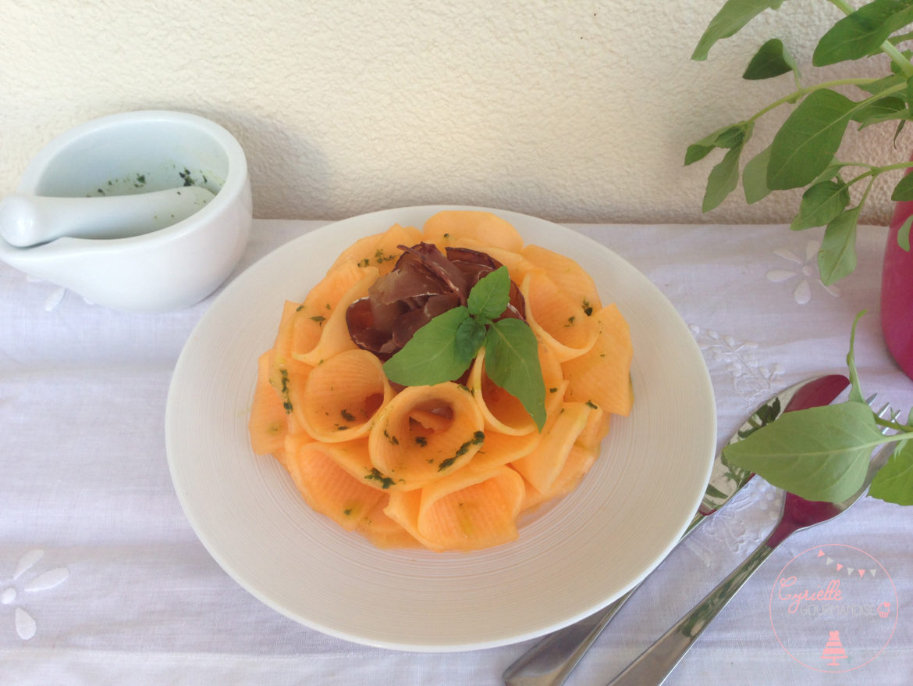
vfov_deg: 43.0
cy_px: 343
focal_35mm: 33
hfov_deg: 55.3
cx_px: 456
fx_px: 871
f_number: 2.4
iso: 50
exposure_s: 1/120
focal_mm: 4.12
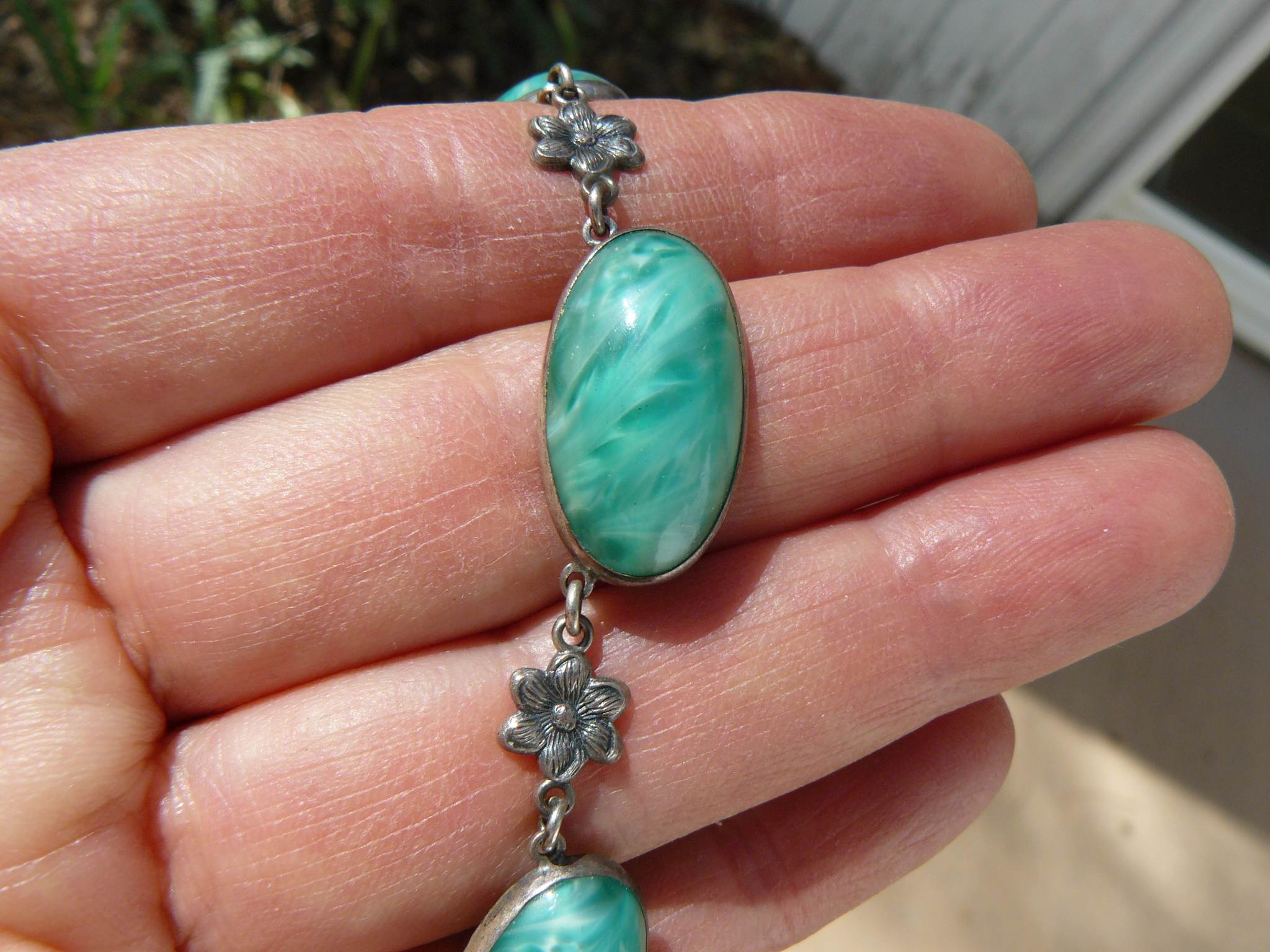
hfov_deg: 51.4
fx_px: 1321
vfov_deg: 39.7
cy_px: 476
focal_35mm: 36
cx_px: 635
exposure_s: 1/320
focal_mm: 6
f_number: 5.6
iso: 100
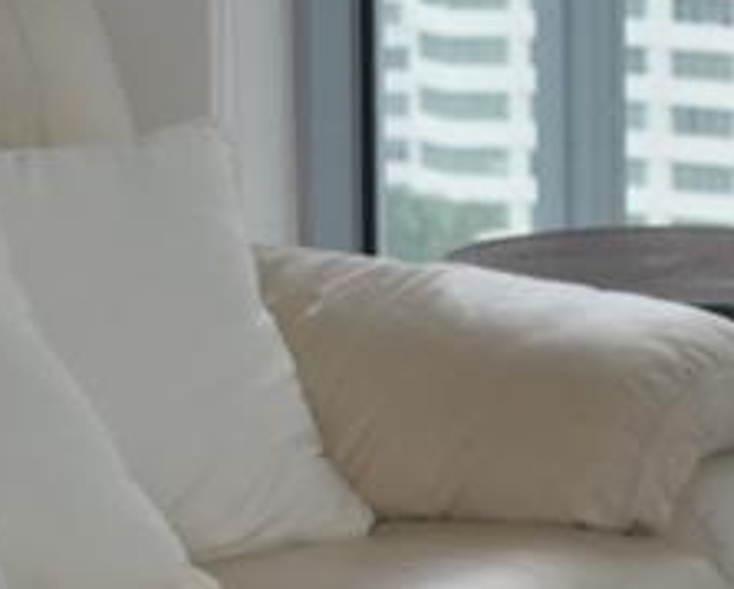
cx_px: 902
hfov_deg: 6.8
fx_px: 6134
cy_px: 304
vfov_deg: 5.5
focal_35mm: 282
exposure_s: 1/200
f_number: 4.5
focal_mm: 28
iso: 200
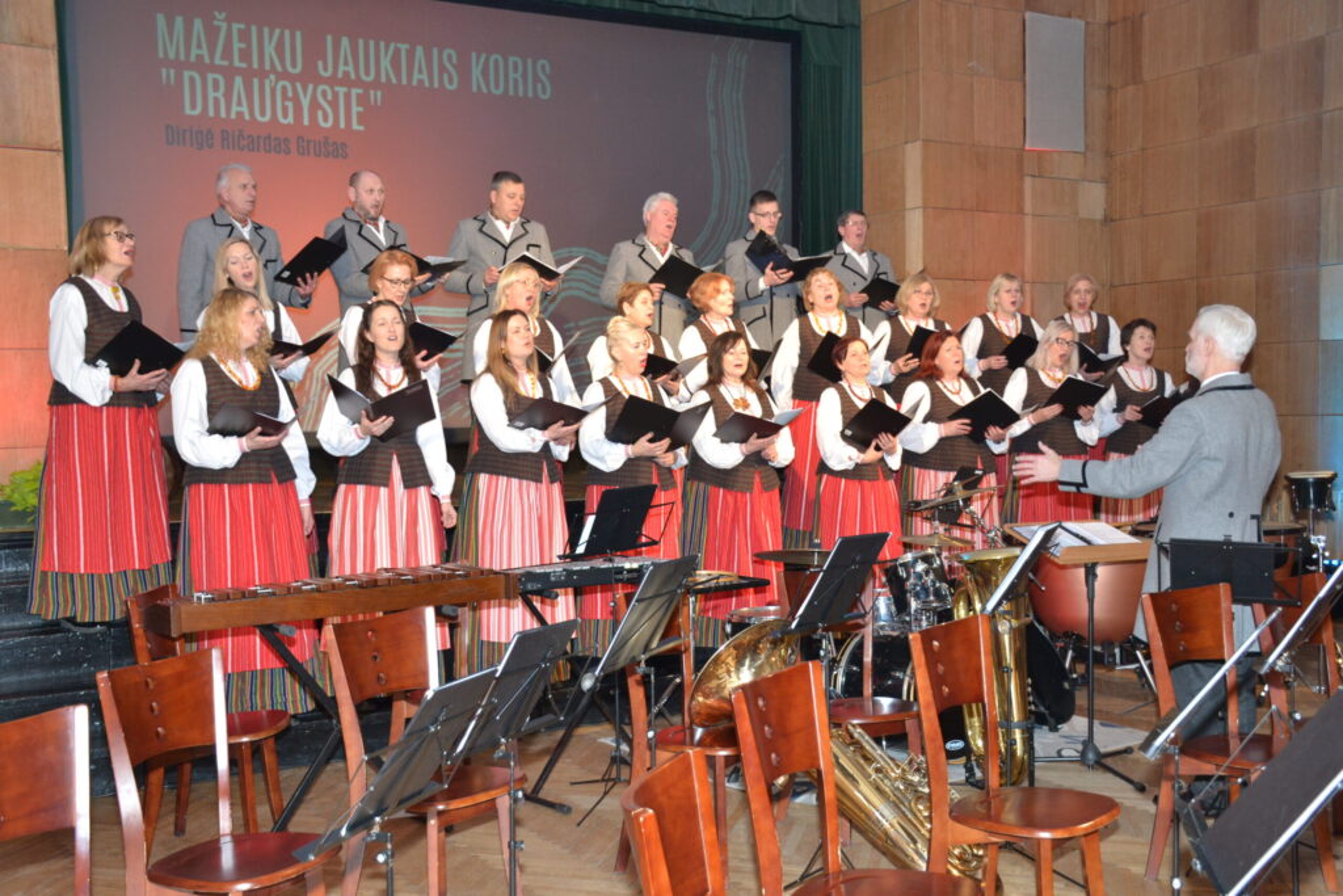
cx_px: 672
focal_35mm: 39
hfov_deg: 49.5
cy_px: 448
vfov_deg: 34.2
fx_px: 1455
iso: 800
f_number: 4
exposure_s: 1/60
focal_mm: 26
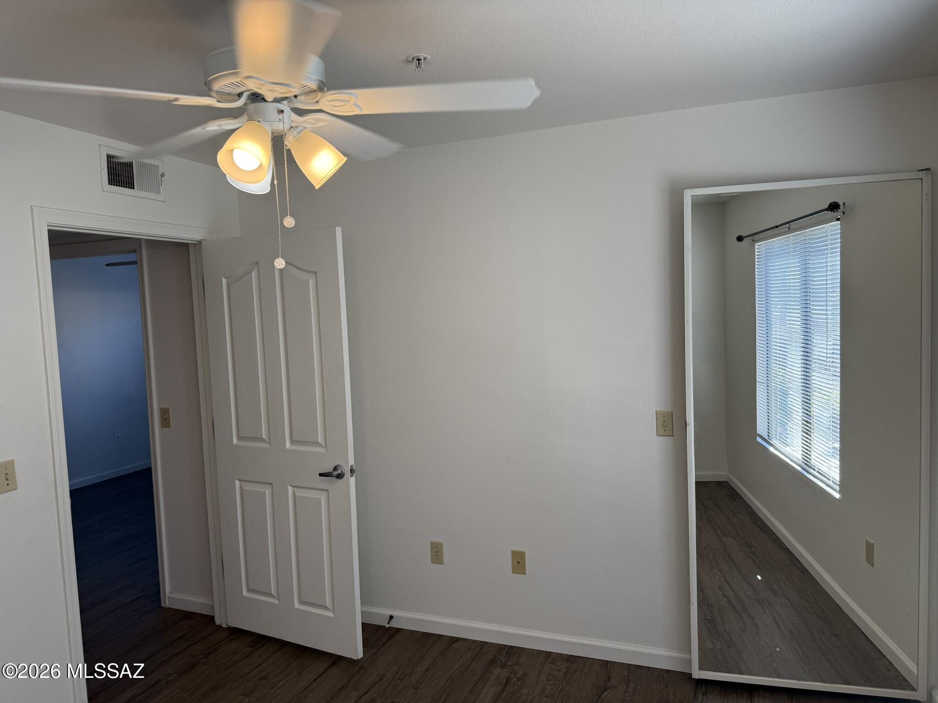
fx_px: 650
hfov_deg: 71.6
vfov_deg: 56.8
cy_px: 352
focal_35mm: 24
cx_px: 469
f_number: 1.78
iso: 100
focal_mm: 6.76
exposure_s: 1/287
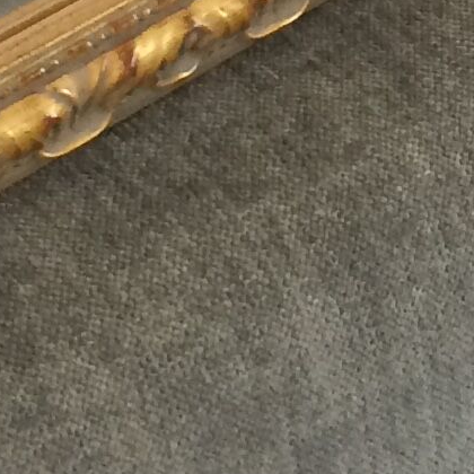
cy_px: -527
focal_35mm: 199
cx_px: 447
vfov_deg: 8.3
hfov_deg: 8.8
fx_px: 3083
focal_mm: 4.15
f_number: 2.2
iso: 160
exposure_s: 1/33
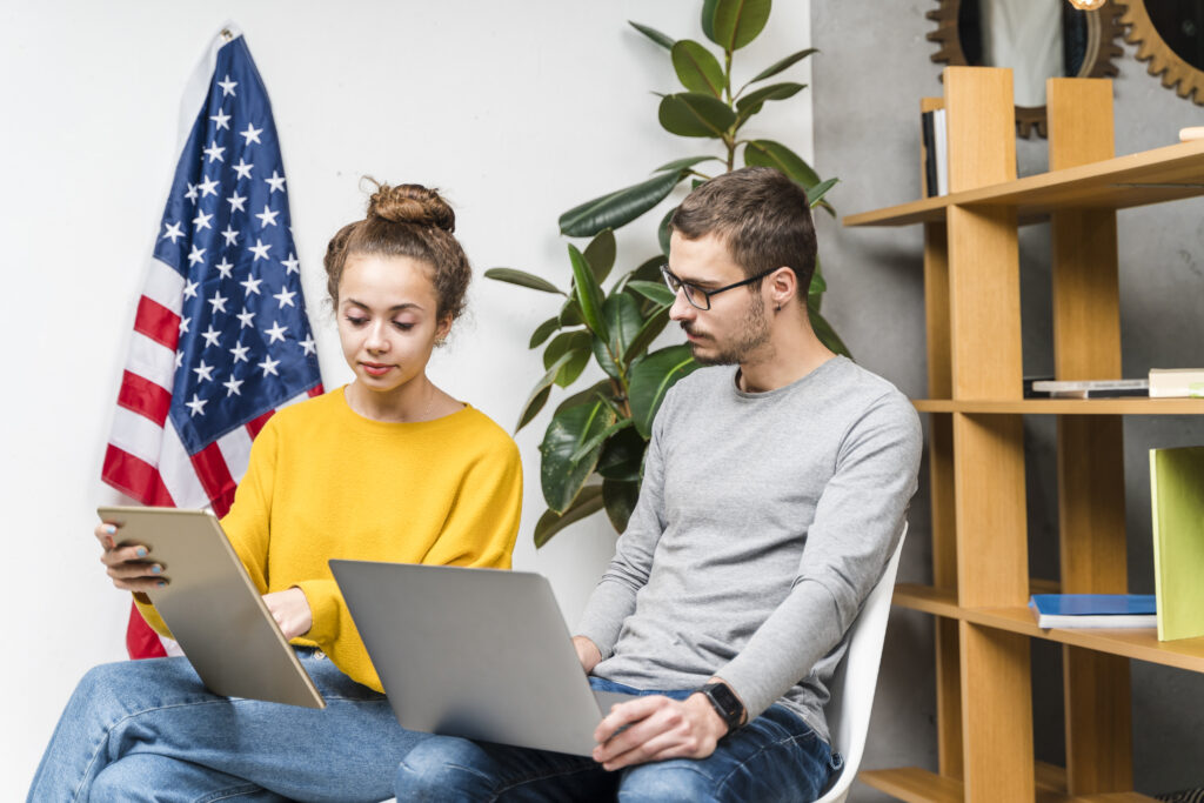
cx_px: 602
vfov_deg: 23.4
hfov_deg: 34.5
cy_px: 402
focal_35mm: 58
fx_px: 1940
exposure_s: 1/160
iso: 250
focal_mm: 58
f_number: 2.8
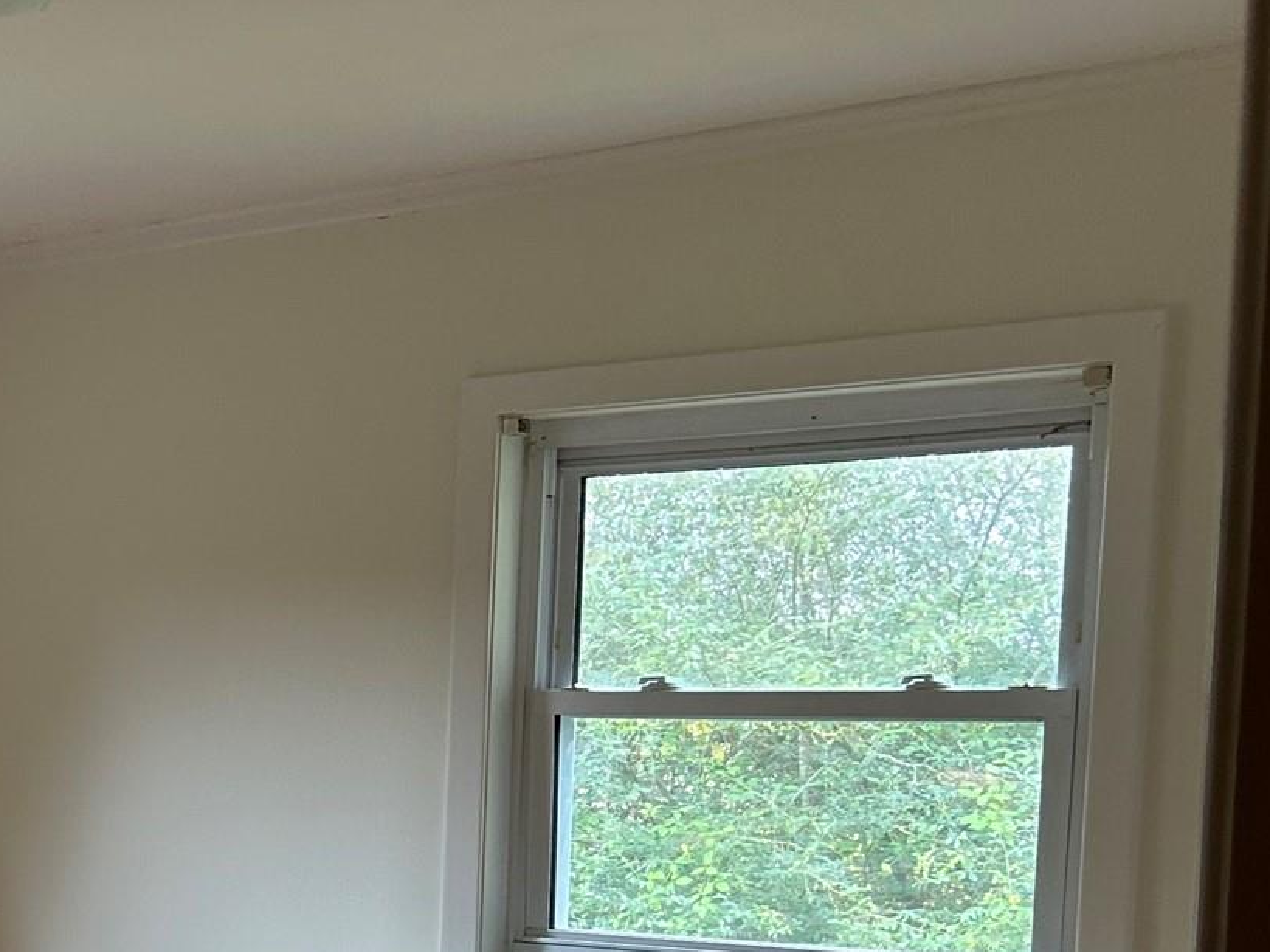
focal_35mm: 65
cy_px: 916
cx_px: -257
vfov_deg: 21.9
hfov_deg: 26.5
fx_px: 2384
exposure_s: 1/121
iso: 125
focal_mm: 5.7
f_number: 1.5
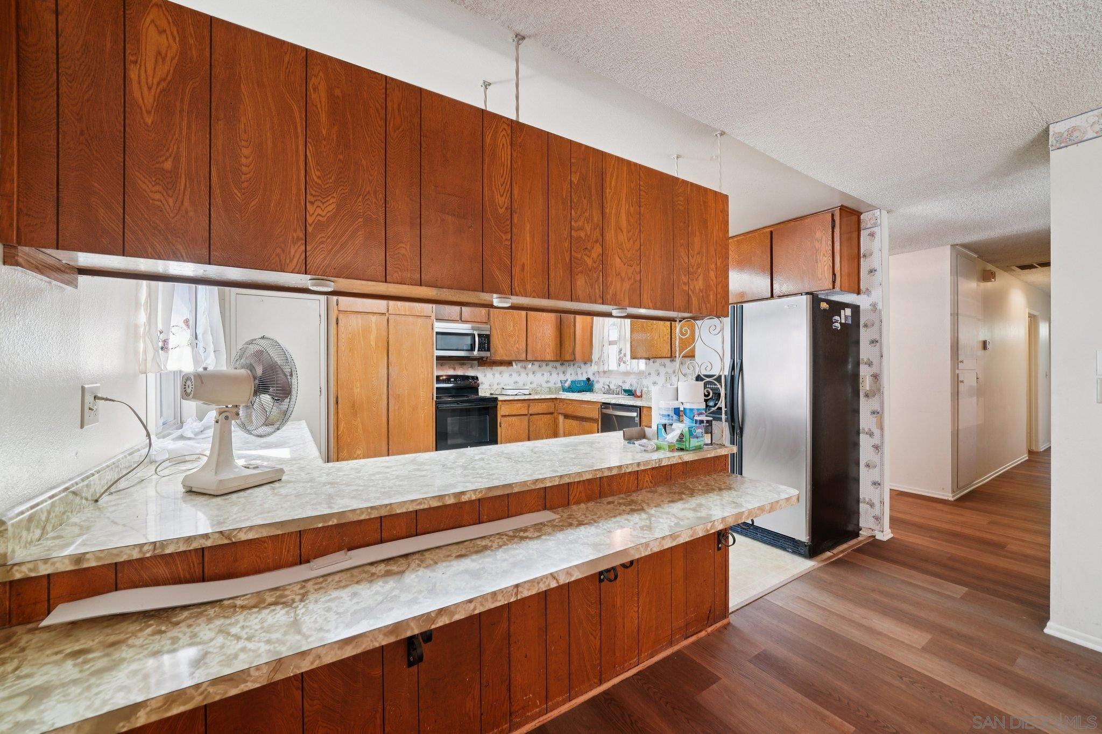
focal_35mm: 13
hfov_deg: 108.3
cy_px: 367
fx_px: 398
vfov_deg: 85.4
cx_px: 551
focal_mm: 13
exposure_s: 1/5
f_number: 8
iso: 400
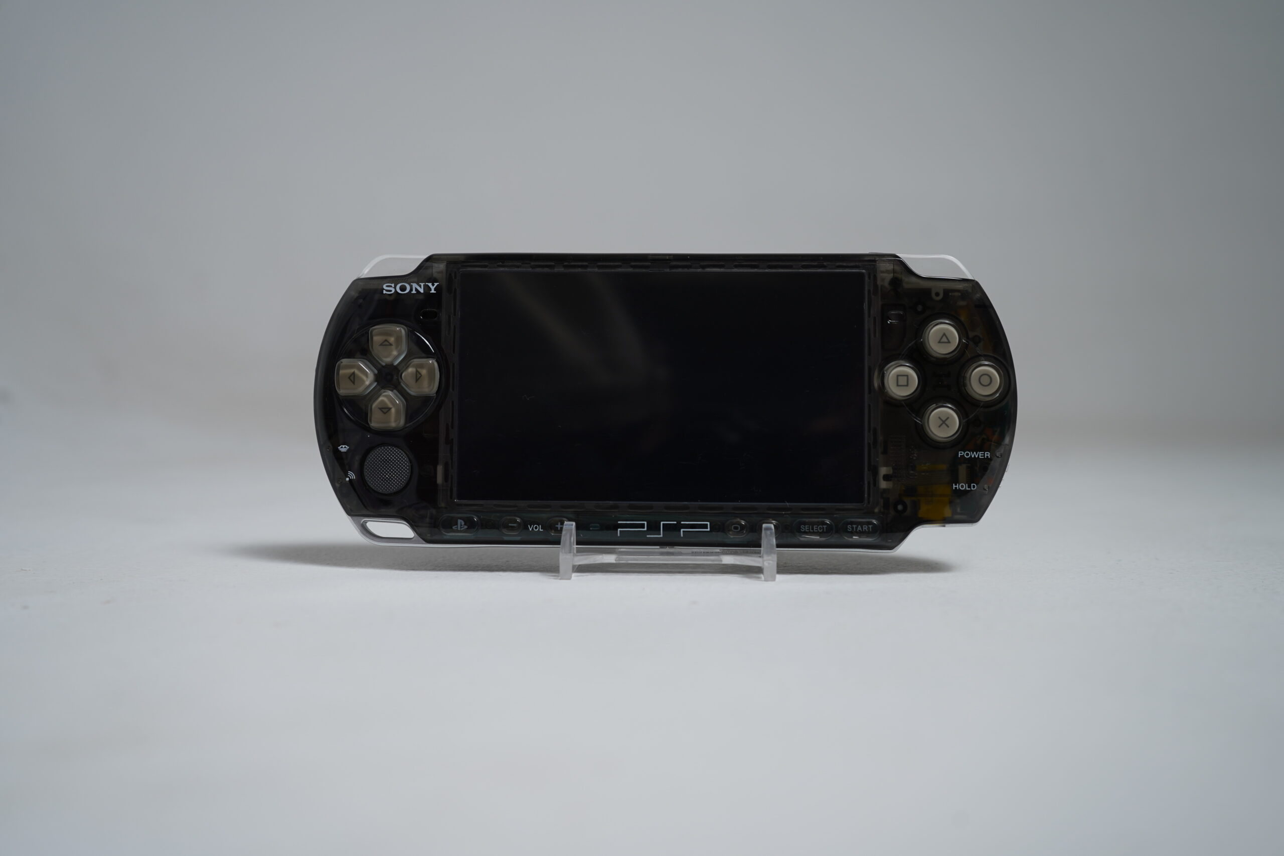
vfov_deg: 35.1
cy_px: 428
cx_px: 642
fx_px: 1355
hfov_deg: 50.7
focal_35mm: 38
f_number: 5.6
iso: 100
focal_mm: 38
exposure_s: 1/13
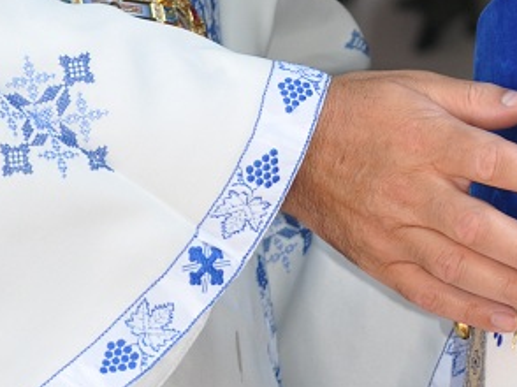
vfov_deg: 4.5
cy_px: -120
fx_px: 4850
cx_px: 382
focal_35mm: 325
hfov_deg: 6.1
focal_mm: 55
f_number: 4.5
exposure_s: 1/200
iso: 200
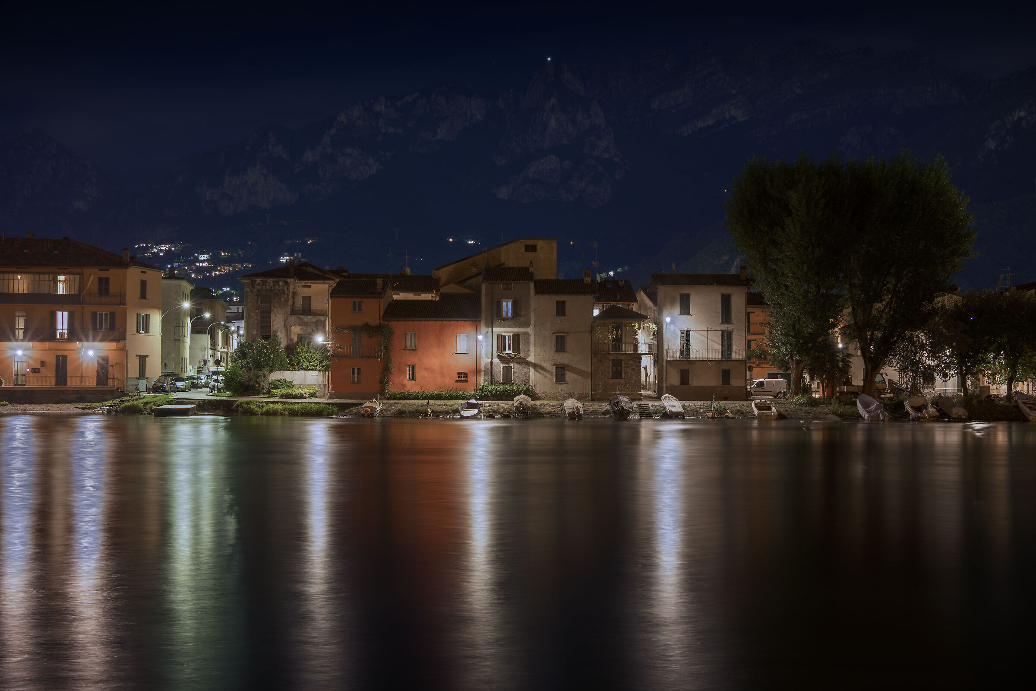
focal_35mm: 39
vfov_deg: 34.2
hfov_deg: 49.6
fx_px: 1122
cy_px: 346
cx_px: 518
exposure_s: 30
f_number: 5.6
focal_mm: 26
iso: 100
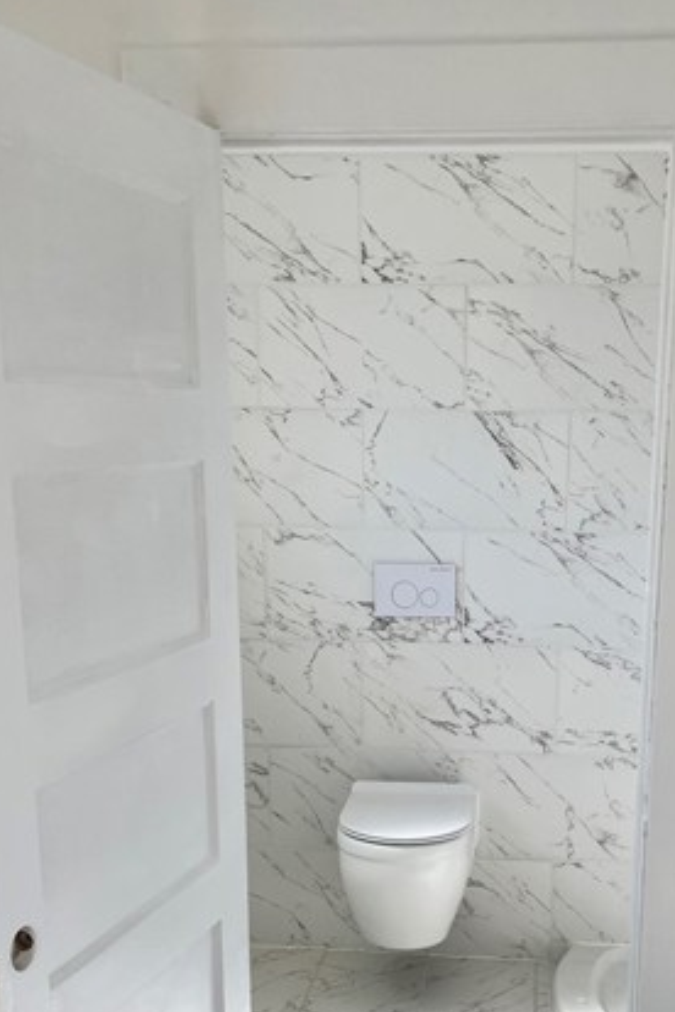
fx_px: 1266
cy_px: 755
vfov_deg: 42.3
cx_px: 455
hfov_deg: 29.6
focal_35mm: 45
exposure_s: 1/368
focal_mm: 3.99
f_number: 1.8
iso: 32
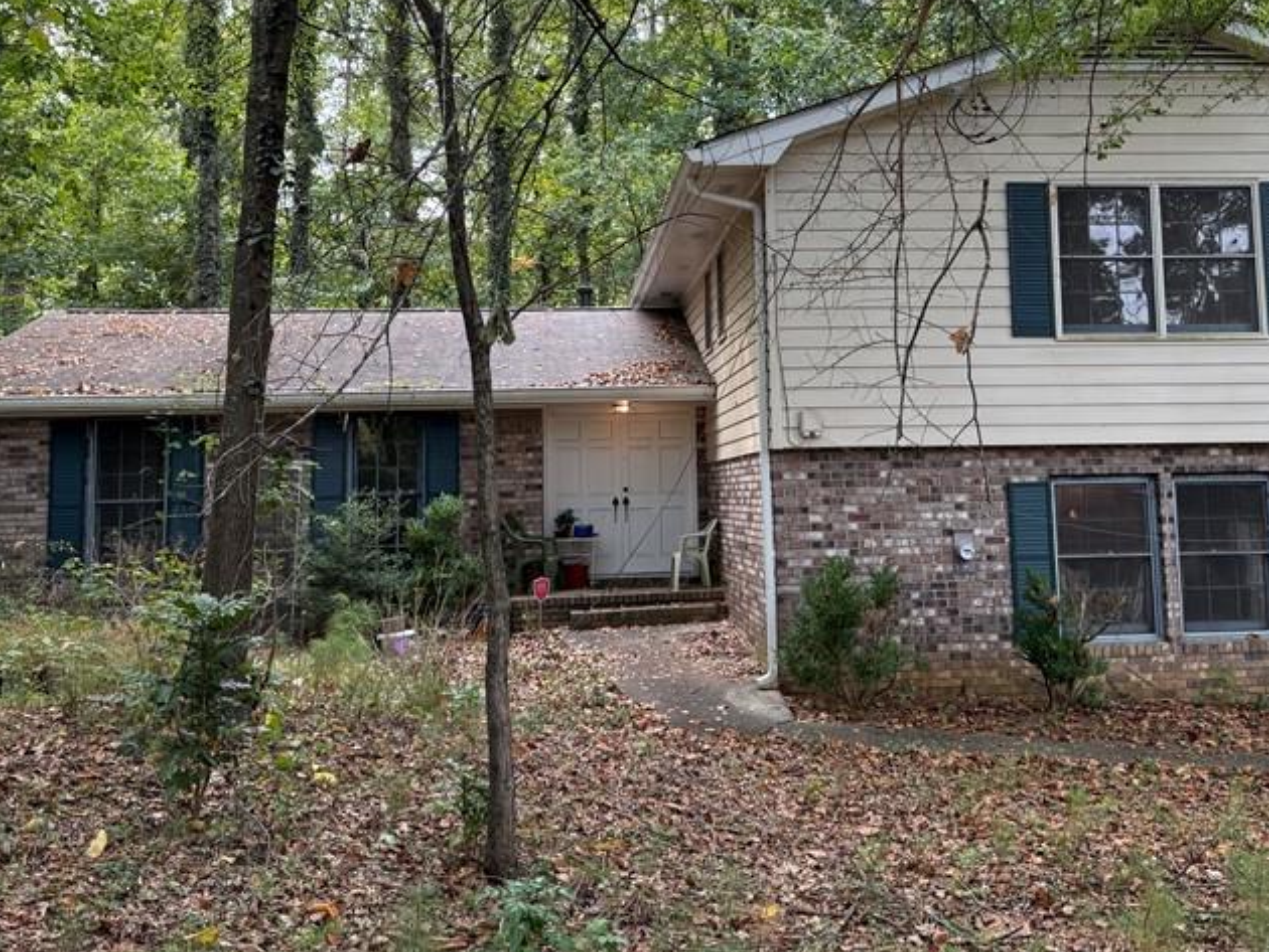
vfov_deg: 36.4
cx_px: 735
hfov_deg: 47.7
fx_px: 1430
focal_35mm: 39
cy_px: 308
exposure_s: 1/279
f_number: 1.78
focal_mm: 6.76
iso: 100
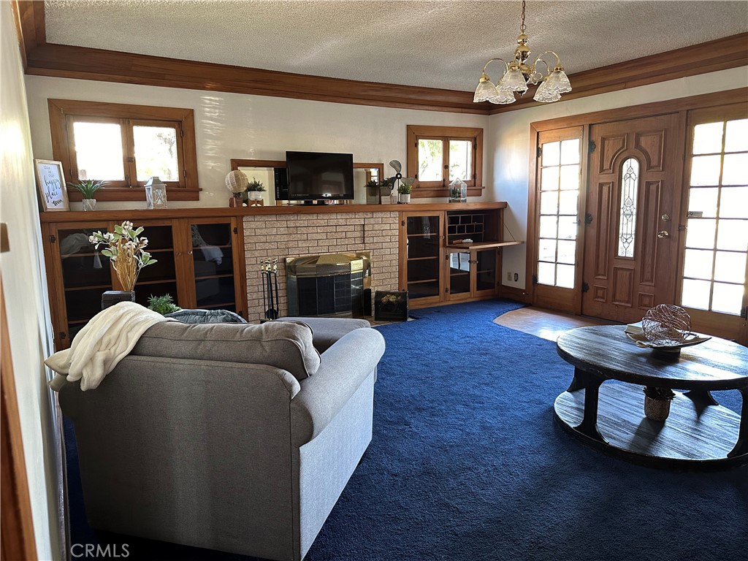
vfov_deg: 56.8
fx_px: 519
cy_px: 280
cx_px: 374
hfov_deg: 71.6
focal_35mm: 24
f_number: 1.78
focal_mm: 6.86
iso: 320
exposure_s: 1/60
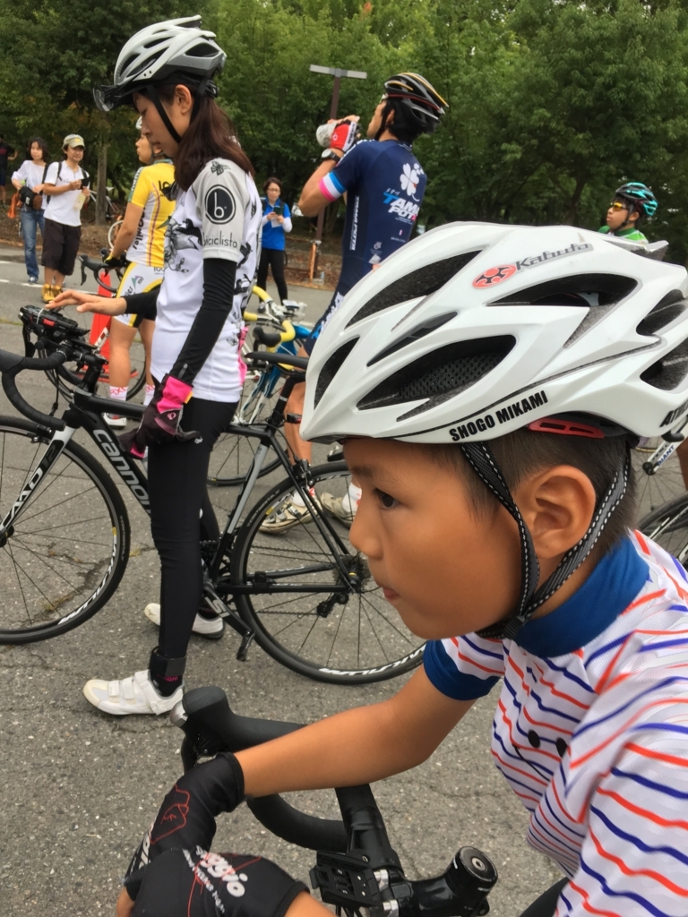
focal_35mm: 29
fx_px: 769
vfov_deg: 61.7
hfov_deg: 48.2
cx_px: 344
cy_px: 458
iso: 40
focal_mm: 4.15
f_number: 2.2
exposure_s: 1/120
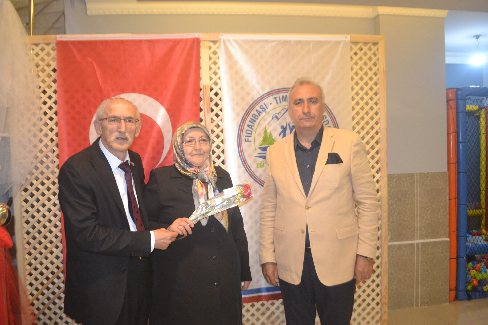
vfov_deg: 47.9
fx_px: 366
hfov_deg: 67.4
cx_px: 244
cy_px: 162
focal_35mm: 27
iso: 2500
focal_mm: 18
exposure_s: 1/60
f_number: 3.5
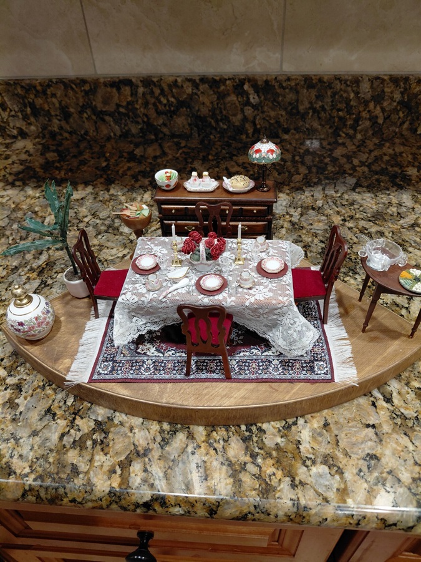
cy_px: 281
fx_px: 405
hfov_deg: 54.9
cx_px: 210
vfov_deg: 69.4
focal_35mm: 25
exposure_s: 1/60
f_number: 1.8
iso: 250
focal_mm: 4.69
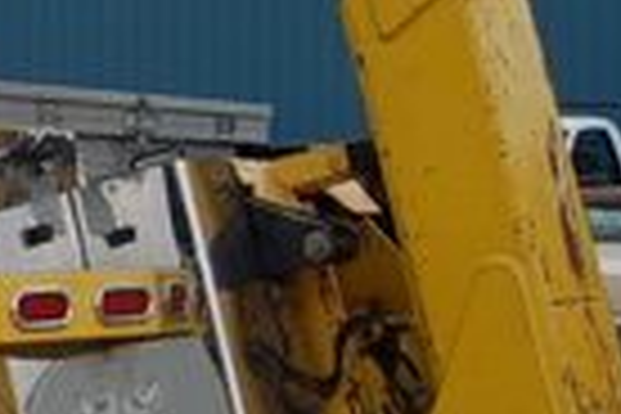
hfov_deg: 12.4
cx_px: -592
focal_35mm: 148
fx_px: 2553
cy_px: 83
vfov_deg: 9.3
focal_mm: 22
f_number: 9
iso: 200
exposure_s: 1/320
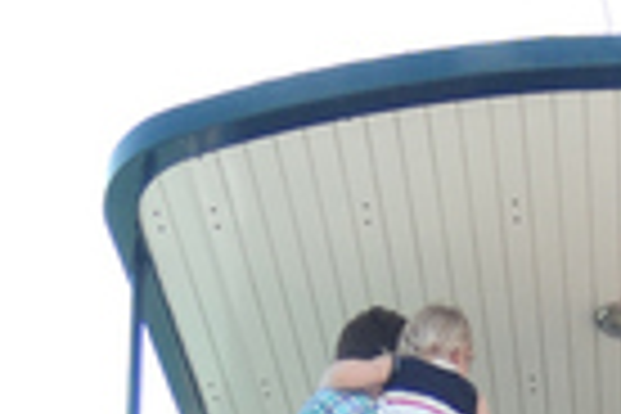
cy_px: 1318
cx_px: 560
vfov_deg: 7.8
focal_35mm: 148
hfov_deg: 13.7
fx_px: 2553
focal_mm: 6
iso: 100
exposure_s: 1/500
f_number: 2.8
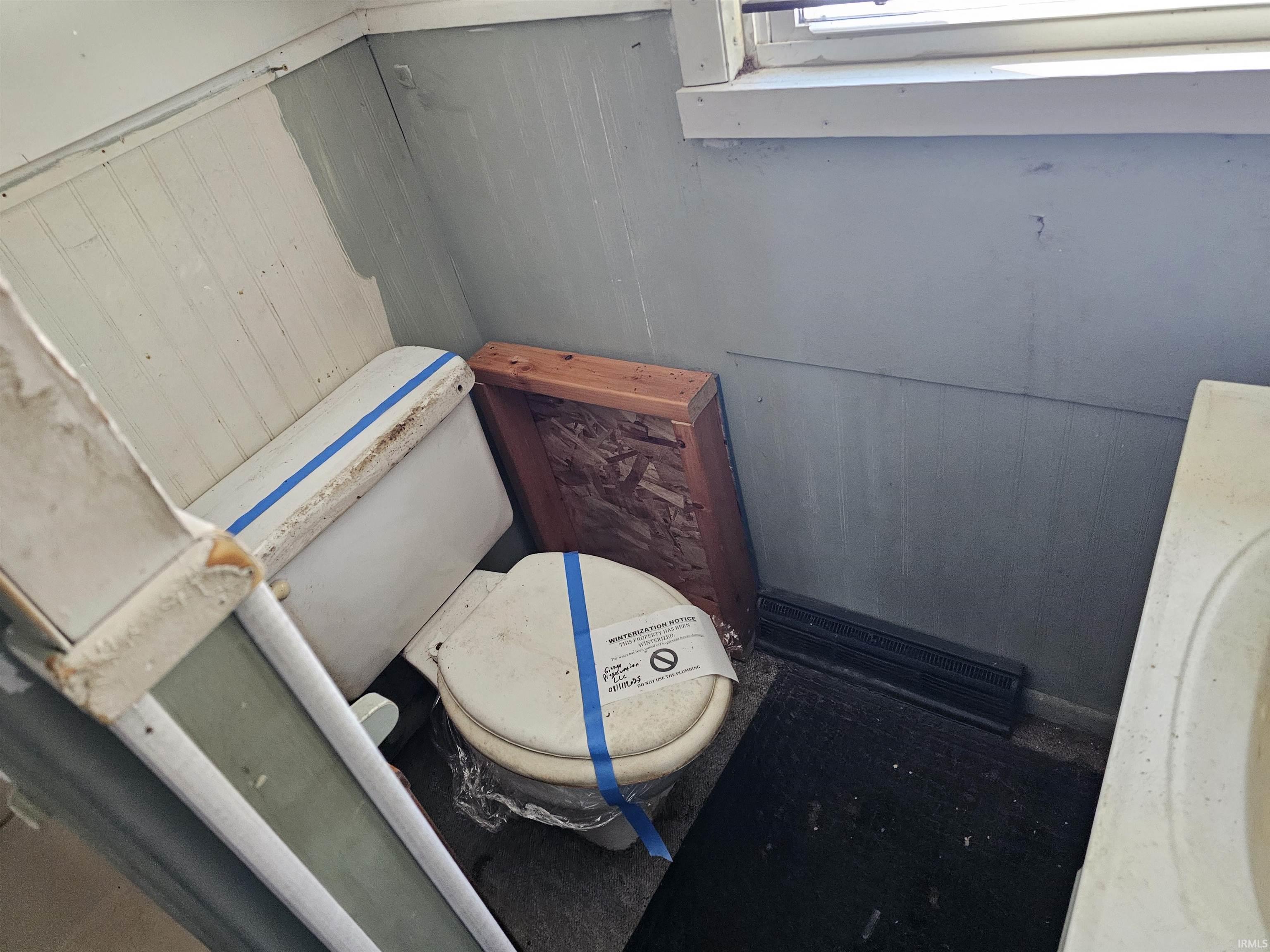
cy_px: 476
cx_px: 635
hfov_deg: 73.9
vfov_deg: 58.9
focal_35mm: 23
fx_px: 844
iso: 1000
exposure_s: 1/120
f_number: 1.7
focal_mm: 6.3
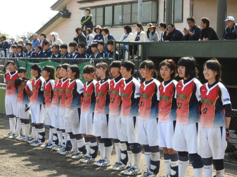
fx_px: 582
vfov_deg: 17.4
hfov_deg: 23.0
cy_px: 88
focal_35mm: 85
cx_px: 118
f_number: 4.5
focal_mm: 15.2
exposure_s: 1/250
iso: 100
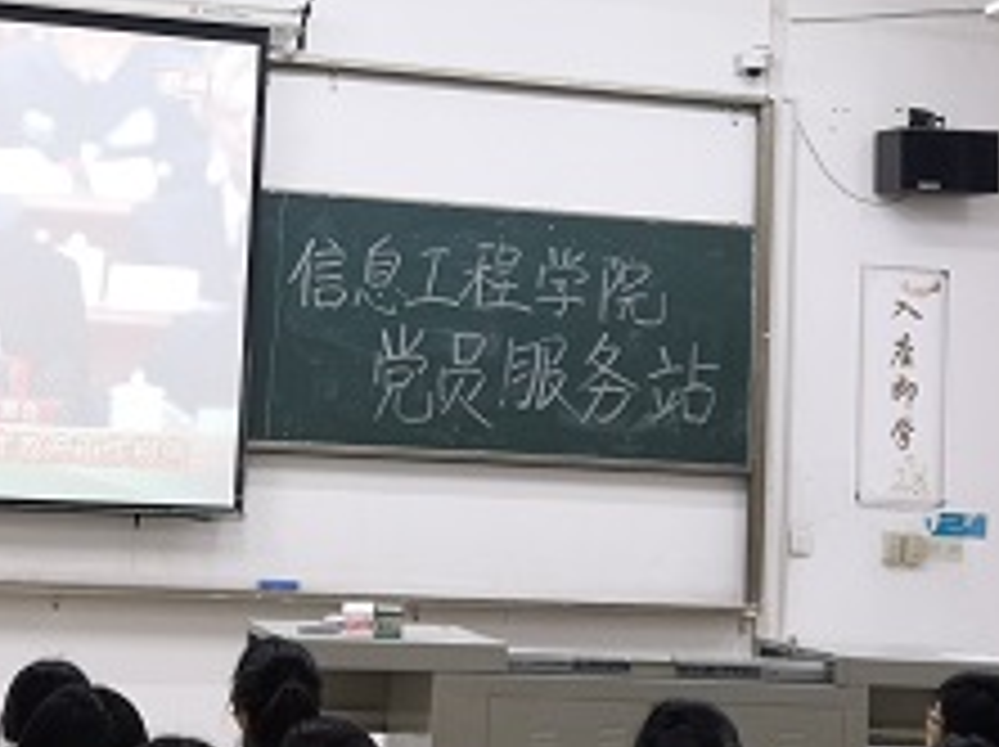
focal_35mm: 73
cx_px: 400
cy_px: 234
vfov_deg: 20.0
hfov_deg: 26.7
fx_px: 2104
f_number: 1.8
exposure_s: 1/50
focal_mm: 3.95
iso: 320
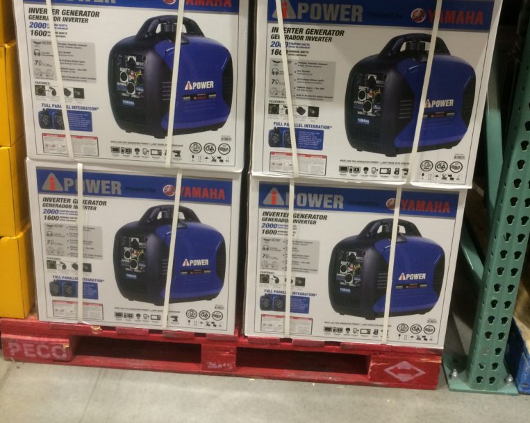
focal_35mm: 38
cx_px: 266
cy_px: 75
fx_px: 596
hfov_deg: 47.9
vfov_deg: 37.5
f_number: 2.2
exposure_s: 1/30
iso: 160
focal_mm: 4.15
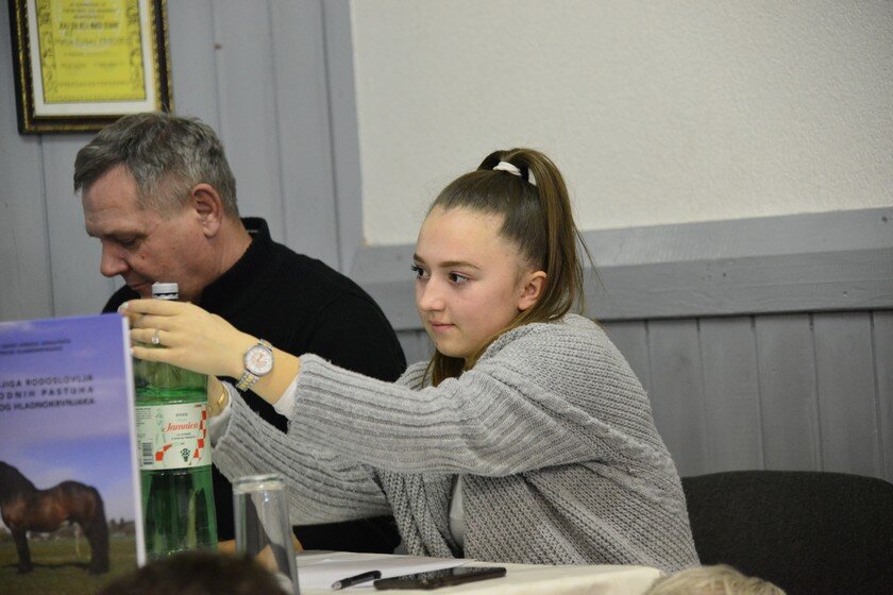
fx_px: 2480
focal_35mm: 100
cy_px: 298
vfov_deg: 13.7
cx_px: 446
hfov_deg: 20.4
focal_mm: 100
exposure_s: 1/125
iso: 5000
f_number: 4
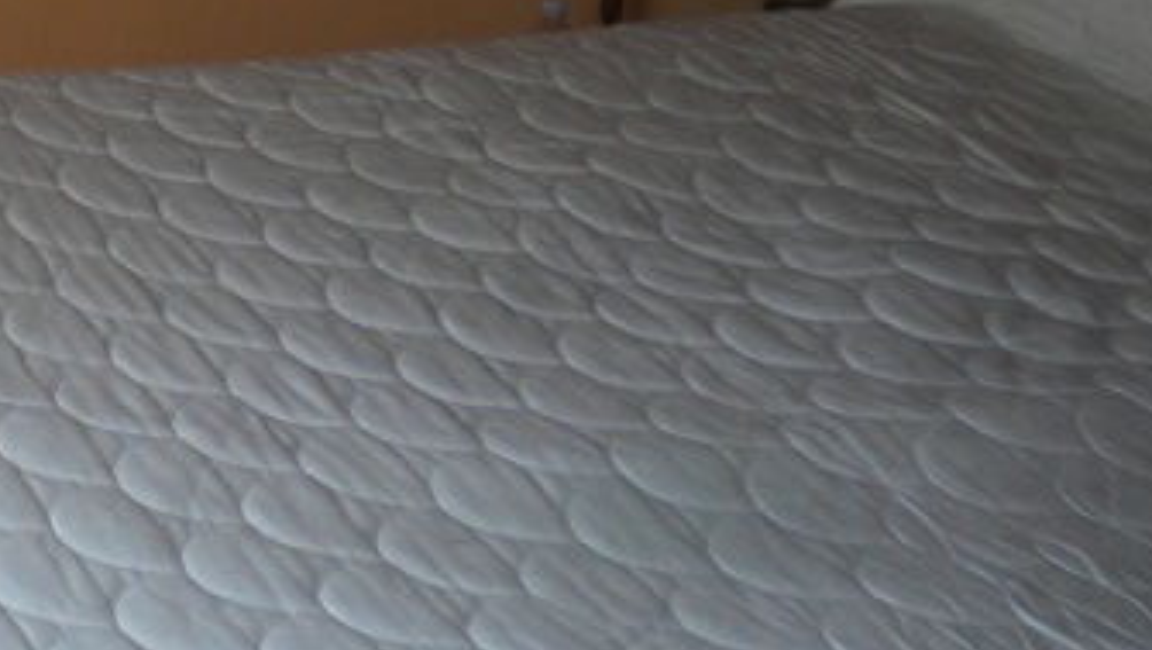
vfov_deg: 12.9
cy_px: -186
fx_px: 2782
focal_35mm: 91
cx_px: -89
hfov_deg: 22.2
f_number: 3.1
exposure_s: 1/196
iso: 80
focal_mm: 6.3
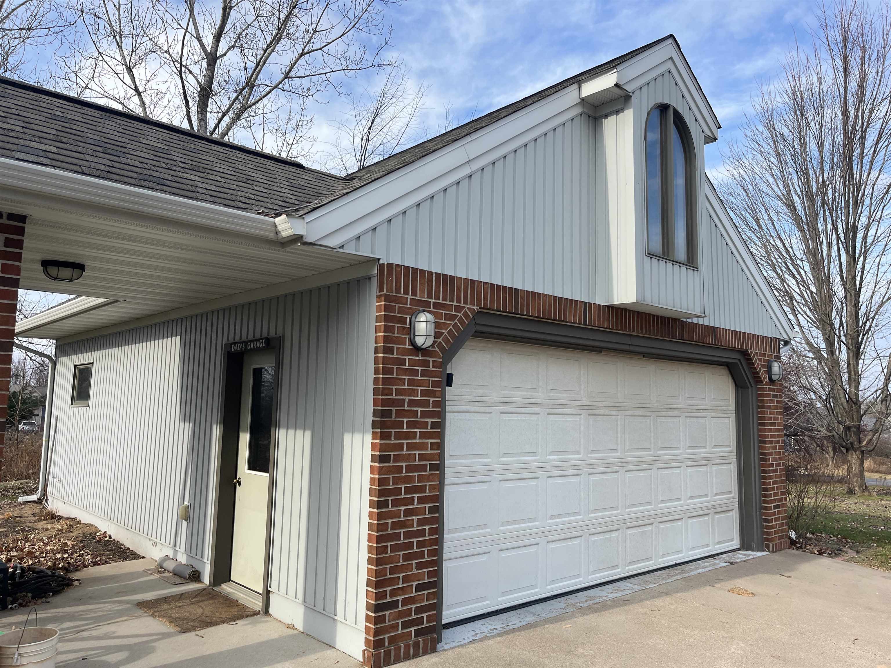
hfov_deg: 67.3
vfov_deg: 53.1
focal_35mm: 26
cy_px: 334
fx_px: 669
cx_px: 446
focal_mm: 5.1
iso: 50
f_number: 1.6
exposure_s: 1/1623
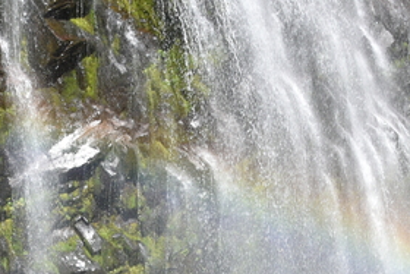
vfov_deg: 7.3
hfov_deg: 11.2
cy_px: 463
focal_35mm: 183
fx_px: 2085
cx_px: 184
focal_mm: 40
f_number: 8
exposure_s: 1/250
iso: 100
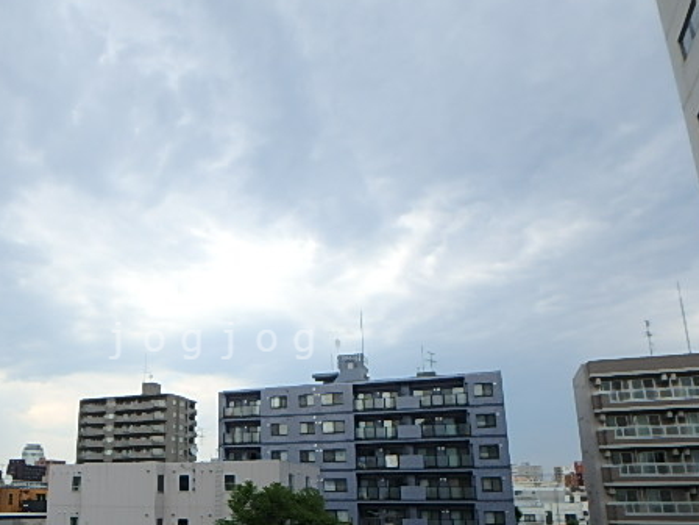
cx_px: 215
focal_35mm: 30
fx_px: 606
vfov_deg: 46.2
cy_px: 341
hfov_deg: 58.2
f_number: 3.5
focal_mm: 3.7
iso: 125
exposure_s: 1/500
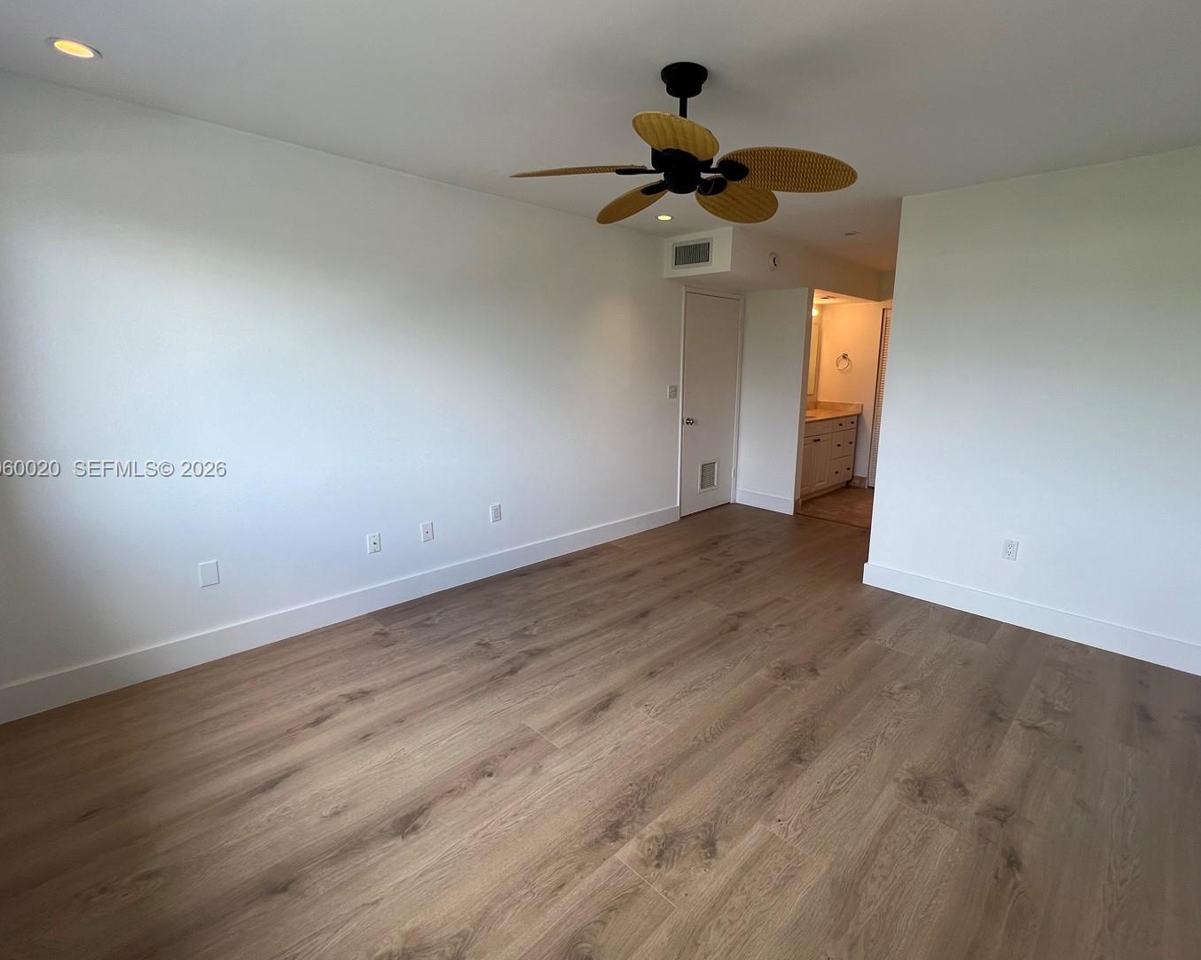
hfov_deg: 96.5
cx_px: 659
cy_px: 470
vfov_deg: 84.0
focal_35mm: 15
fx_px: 533
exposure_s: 1/120
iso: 40
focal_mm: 1.57
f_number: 1.8
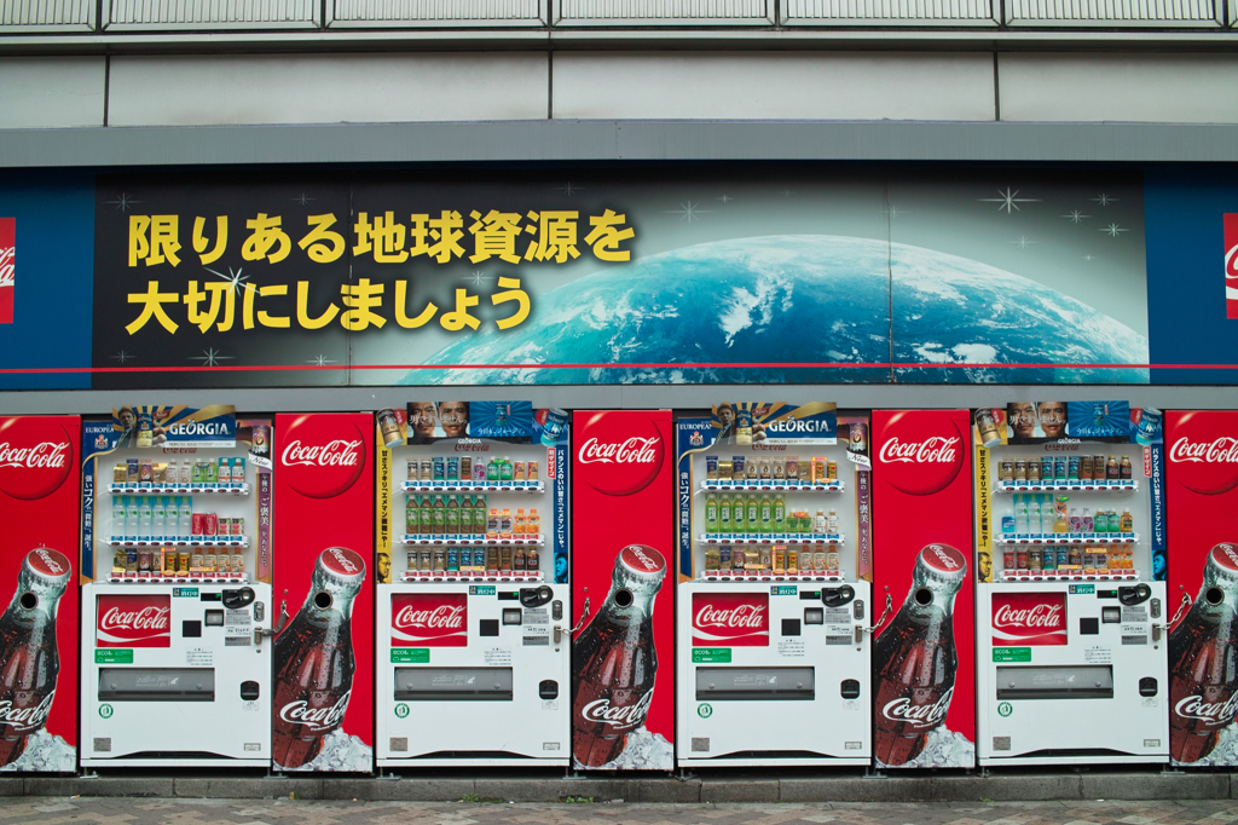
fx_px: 1409
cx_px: 619
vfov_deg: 32.6
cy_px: 412
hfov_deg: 47.4
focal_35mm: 41
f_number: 5.6
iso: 100
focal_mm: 24.2
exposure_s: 1/60
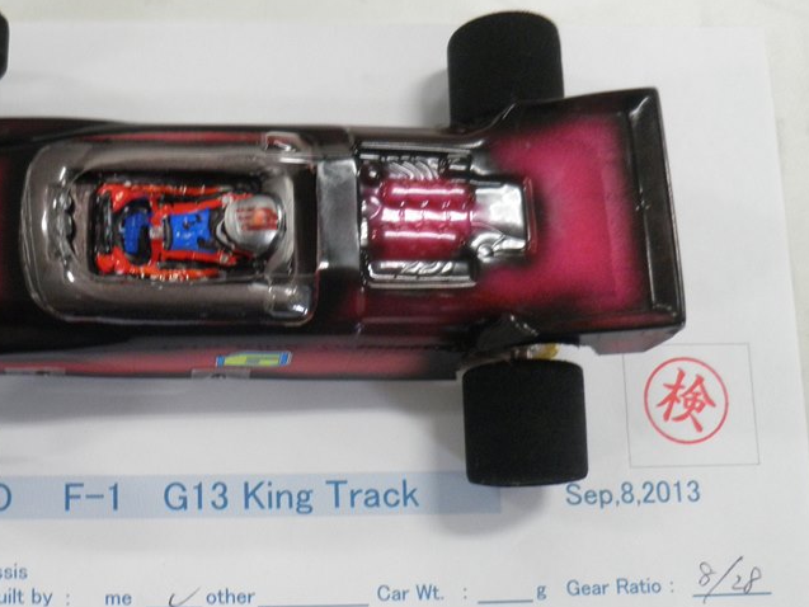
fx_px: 1052
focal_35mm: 45
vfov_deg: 32.0
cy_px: 392
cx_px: 206
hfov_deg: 40.9
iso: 200
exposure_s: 1/20
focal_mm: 5
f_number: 3.2
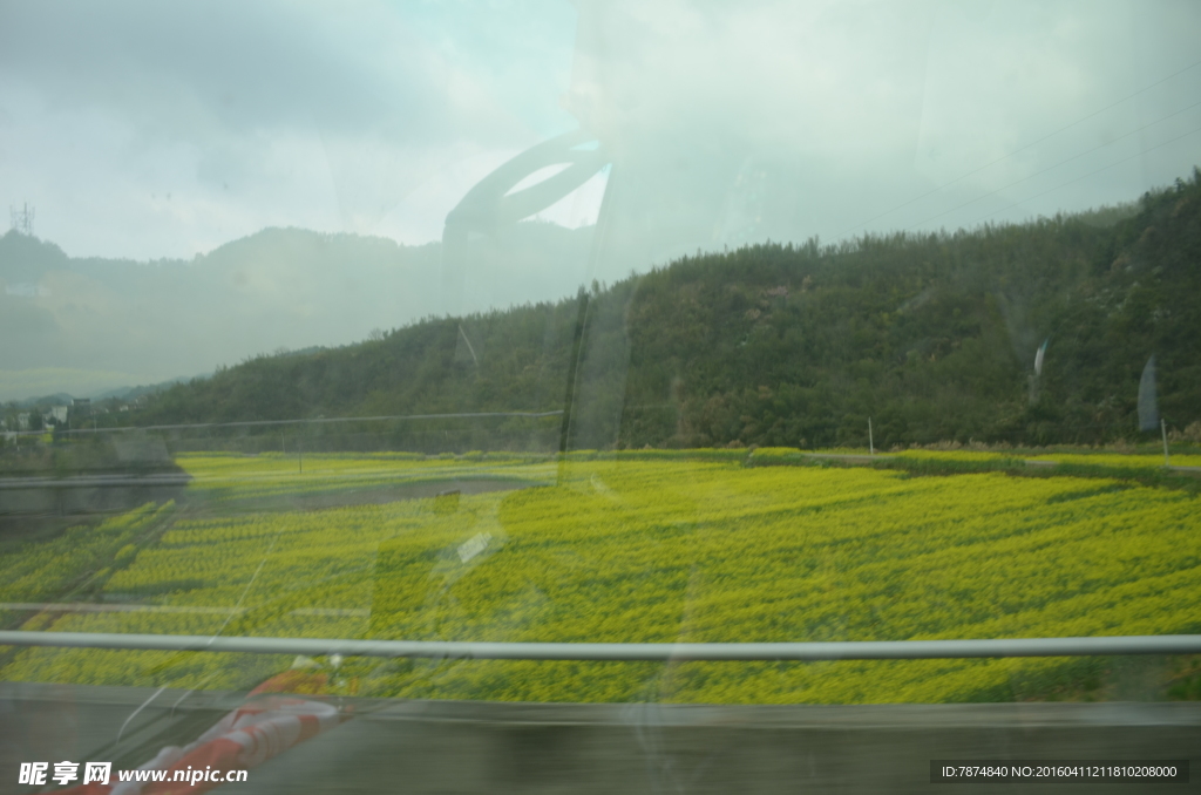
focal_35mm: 27
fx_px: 899
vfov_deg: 47.7
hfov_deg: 67.5
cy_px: 398
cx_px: 600
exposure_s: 1/90
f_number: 4.8
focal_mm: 18
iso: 160
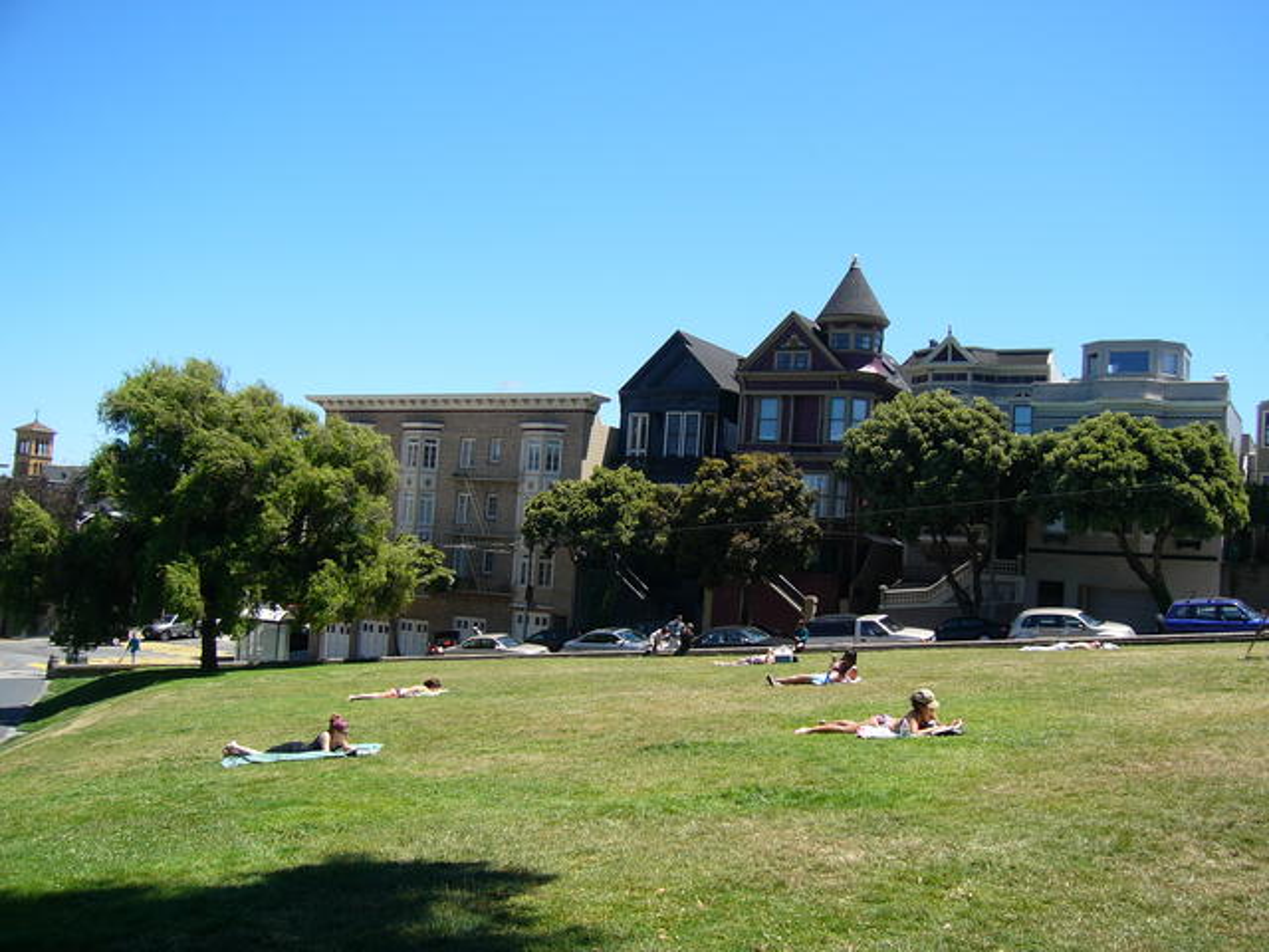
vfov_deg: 40.7
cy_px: 476
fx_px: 1283
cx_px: 634
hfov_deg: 52.6
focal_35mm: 35
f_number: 8
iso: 50
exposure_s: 1/100
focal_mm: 5.8
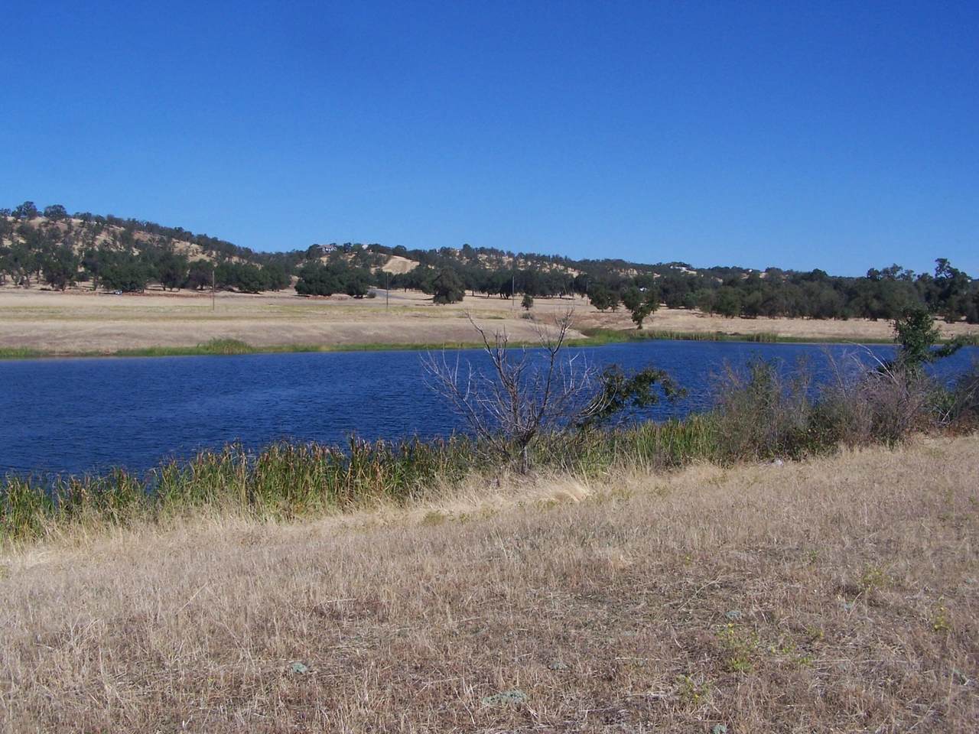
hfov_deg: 49.0
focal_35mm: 38
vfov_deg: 37.7
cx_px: 490
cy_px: 367
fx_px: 1075
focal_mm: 6.3
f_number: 5.6
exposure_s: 1/640
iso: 80
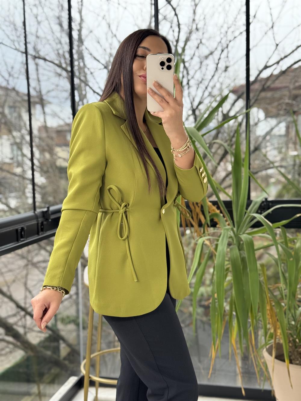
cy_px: 200
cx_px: 150
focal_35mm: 48
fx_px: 556
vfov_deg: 39.7
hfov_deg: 30.3
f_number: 1.78
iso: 100
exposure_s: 1/352
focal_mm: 6.76
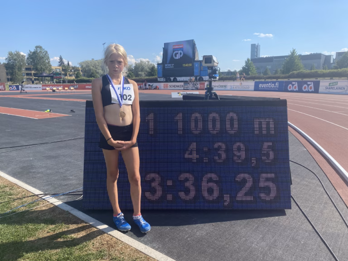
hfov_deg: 67.3
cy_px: 130
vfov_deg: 53.1
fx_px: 261
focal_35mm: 26
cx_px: 174
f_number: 1.8
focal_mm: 4.25
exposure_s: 1/2463
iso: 32
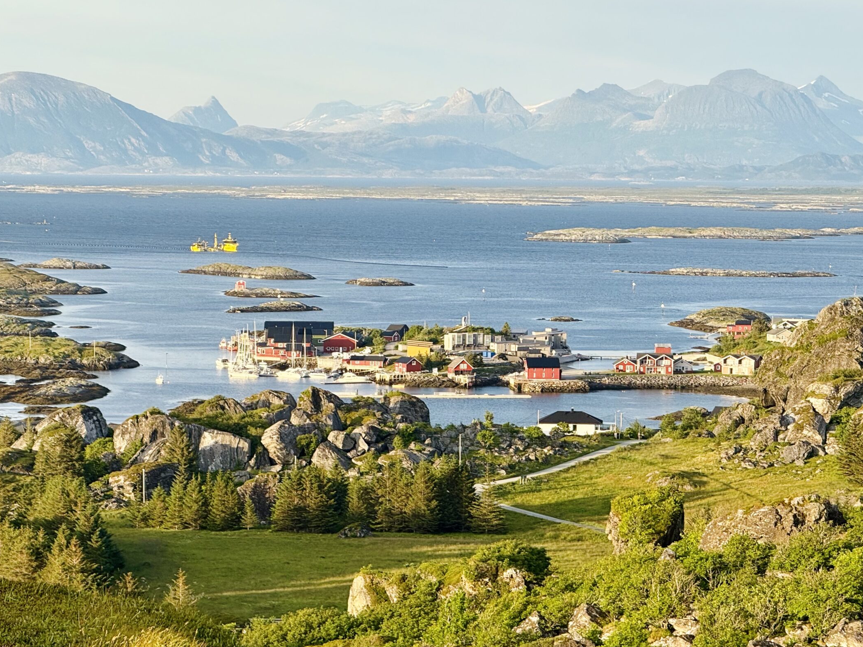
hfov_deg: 13.5
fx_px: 3640
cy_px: 308
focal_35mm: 146
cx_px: 503
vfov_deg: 10.2
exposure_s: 1/395
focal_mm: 15.66
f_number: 2.8
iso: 50
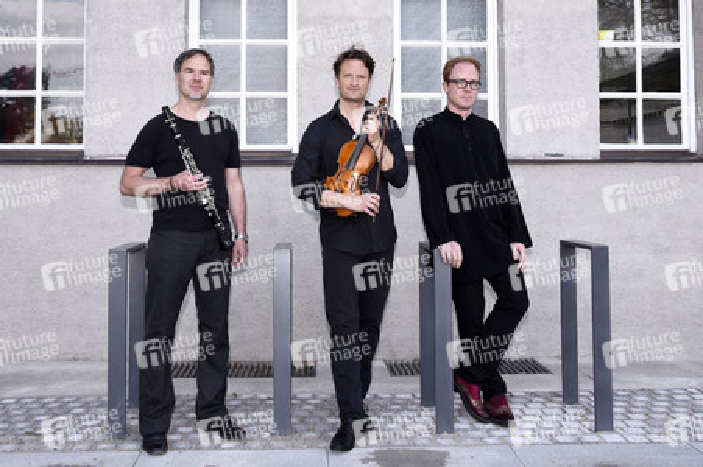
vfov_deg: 43.5
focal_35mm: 30
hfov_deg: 62.0
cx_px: 352
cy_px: 234
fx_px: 585
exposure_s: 1/160
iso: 500
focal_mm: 30
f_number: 8
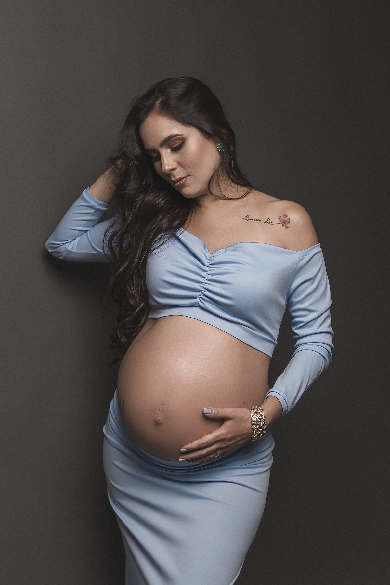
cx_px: 195
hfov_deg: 26.0
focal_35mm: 52
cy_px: 292
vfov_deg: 38.2
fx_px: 845
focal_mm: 35
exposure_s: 1/125
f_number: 3.2
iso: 50
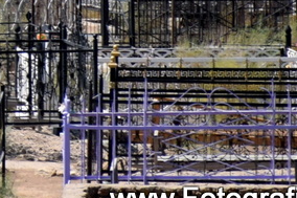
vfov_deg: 1.2
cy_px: -309
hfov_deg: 1.7
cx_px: -310
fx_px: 9762
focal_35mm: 1184
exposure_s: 1/1600
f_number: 6.3
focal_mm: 140
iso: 400
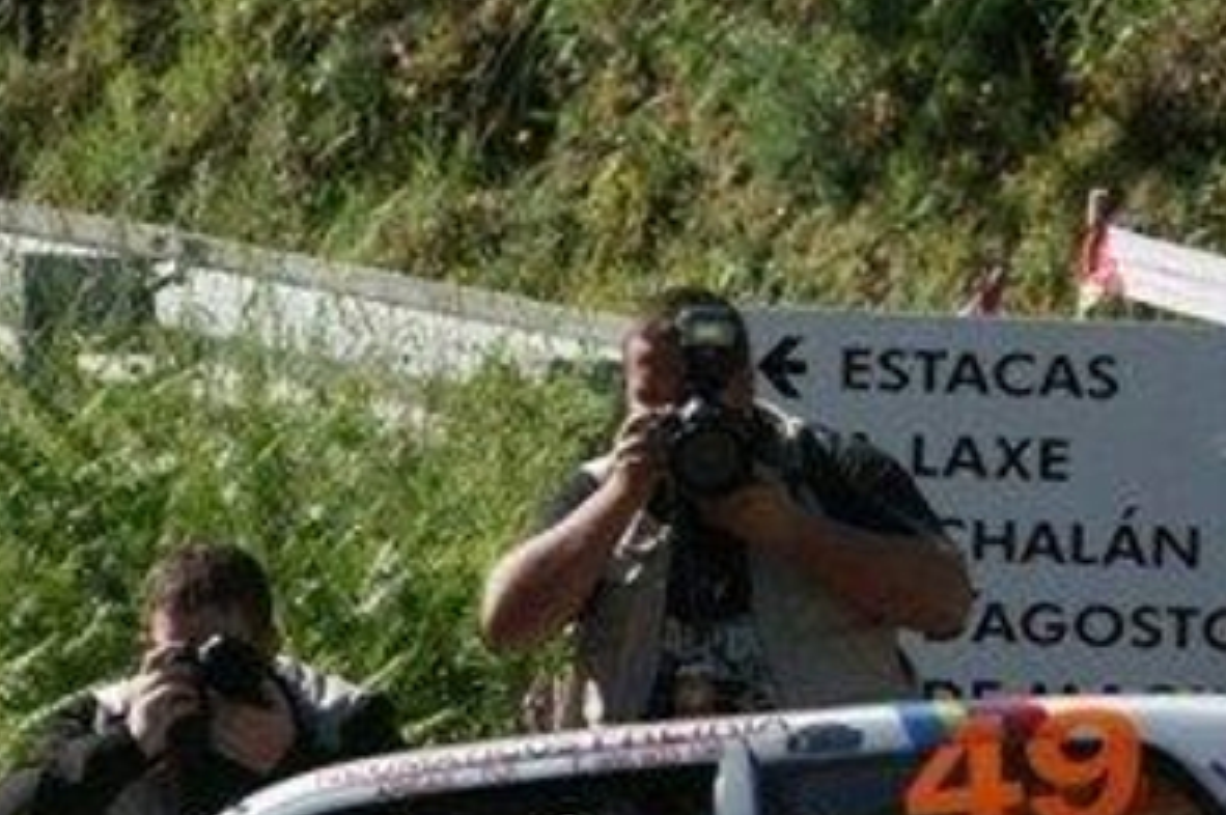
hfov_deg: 2.2
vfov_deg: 1.5
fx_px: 31815
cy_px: 854
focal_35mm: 935
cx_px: 1736
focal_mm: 230
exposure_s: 1/1600
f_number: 8
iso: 800
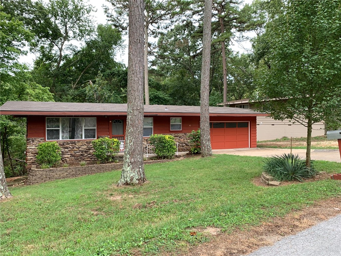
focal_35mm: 26
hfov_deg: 67.3
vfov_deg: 53.1
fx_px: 256
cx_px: 170
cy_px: 128
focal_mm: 4.25
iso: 64
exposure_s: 1/121
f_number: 1.8
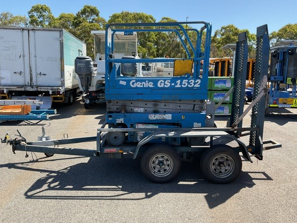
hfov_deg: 61.7
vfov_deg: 48.2
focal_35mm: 29
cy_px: 112
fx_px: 249
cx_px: 148
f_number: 1.8
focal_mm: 3
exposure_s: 1/792
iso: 16
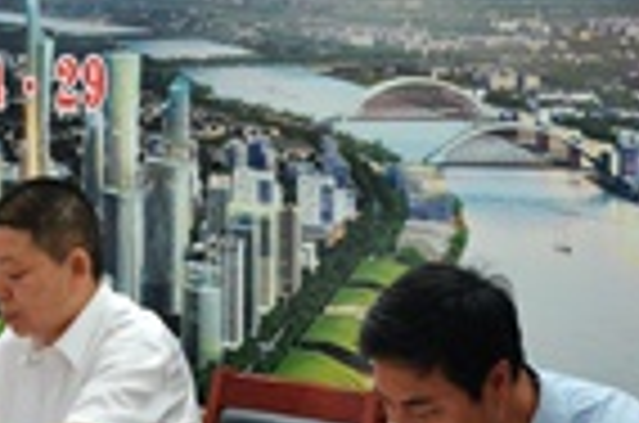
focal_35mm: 137
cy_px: 74
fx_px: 2426
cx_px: 140
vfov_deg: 9.9
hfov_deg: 14.9
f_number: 6.3
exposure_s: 1/160
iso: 500
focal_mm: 26
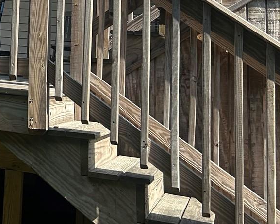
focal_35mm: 90
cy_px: -62
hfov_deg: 18.9
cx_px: -131
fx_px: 746
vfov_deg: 16.2
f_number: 1.5
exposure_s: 1/2915
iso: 50
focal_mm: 5.7
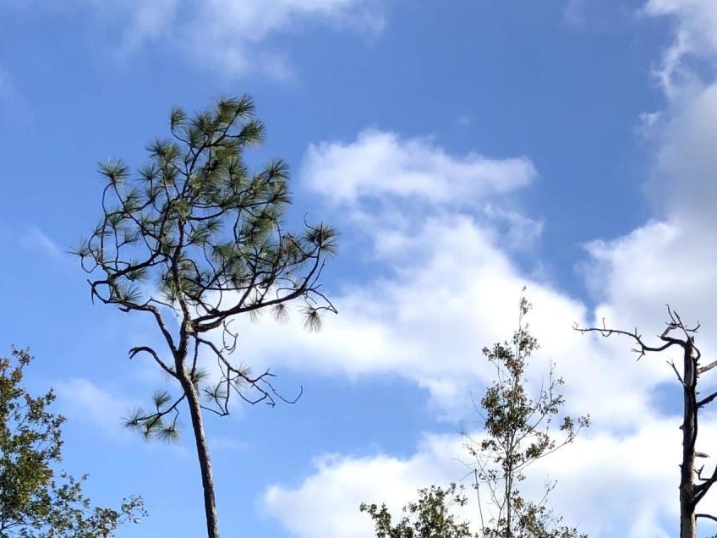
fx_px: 1367
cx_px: 462
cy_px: 796
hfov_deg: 29.2
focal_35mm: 66
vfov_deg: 19.5
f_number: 1.8
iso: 20
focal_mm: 3.99
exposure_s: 1/2183
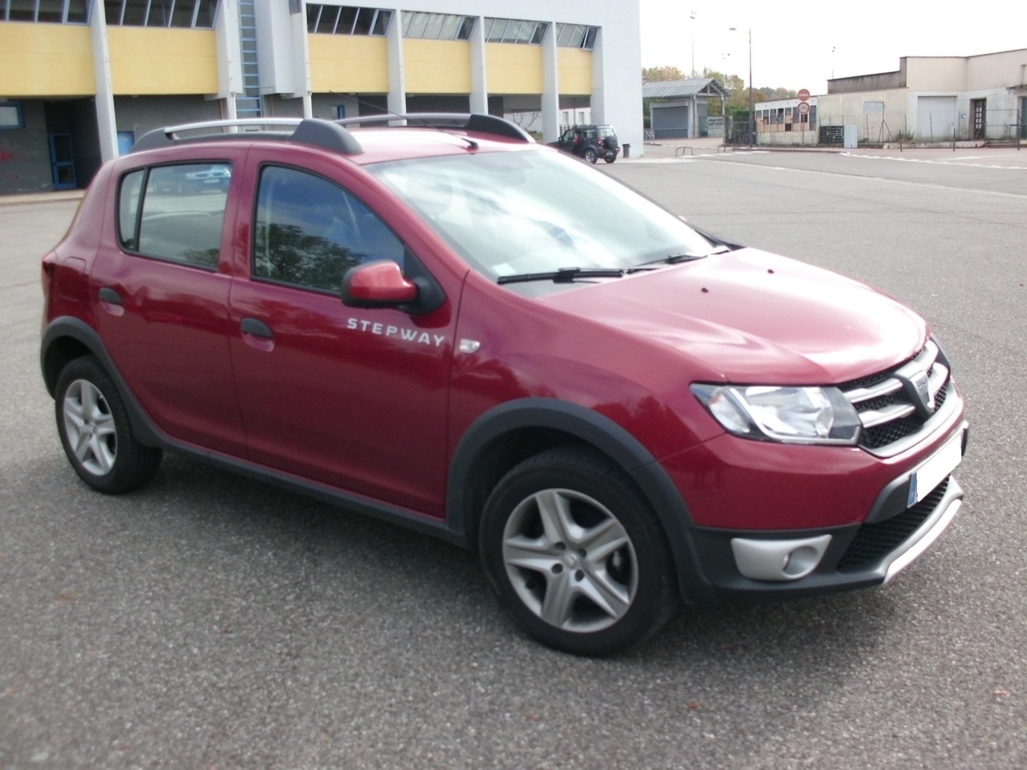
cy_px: 385
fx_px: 1068
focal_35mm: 36
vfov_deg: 39.7
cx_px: 514
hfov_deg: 51.4
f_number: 7.3
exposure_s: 1/100
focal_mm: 6.3
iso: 100
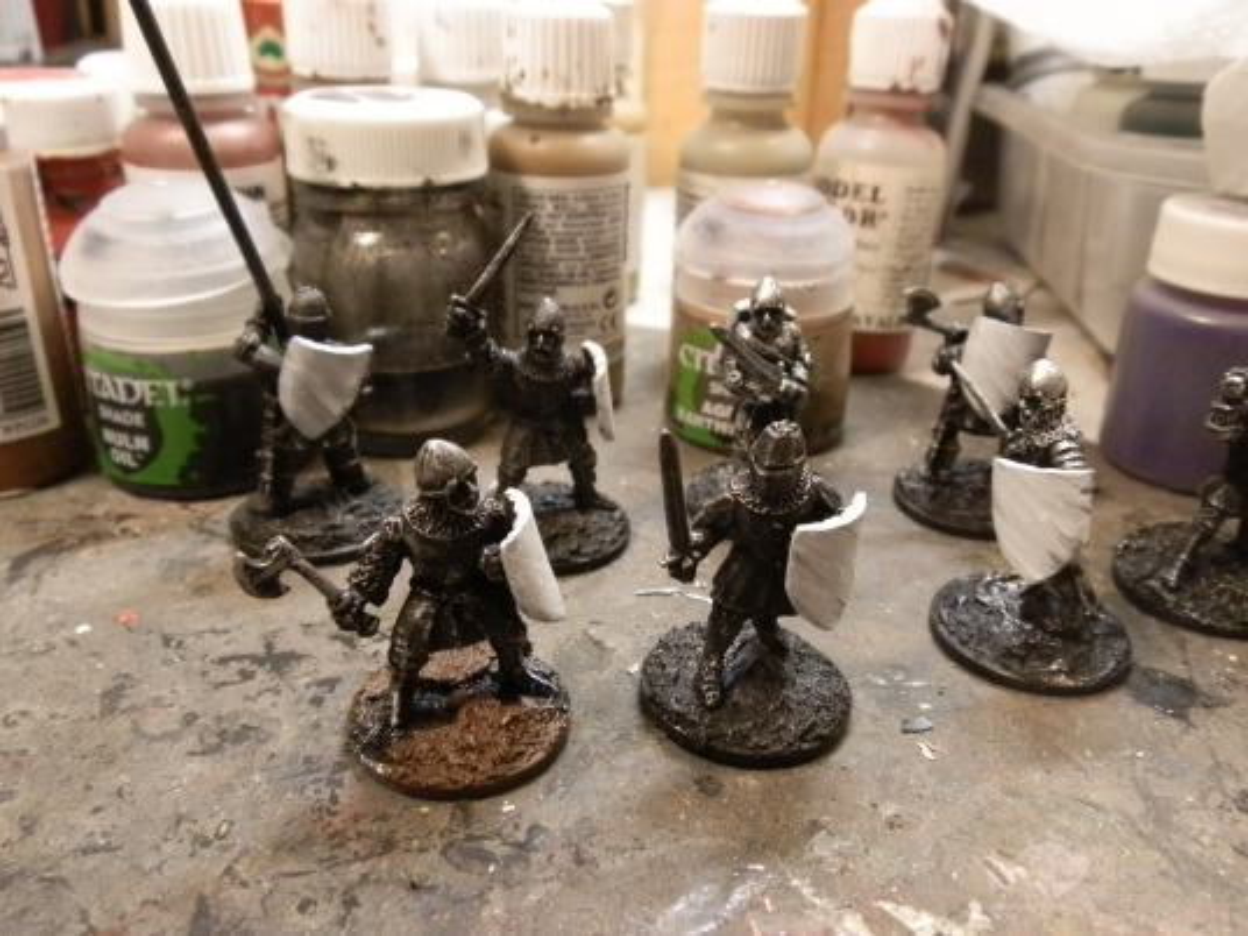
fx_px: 1009
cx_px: 624
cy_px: 468
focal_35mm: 28
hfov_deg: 63.4
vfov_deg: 49.7
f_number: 3.1
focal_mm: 5
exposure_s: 1/60
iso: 400
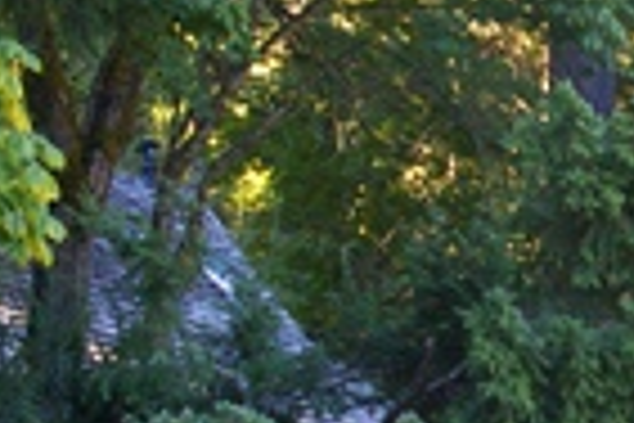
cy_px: 288
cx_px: 710
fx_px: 2752
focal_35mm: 156
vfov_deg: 8.8
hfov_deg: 12.9
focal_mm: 23
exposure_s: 1/60
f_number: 5.6
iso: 400
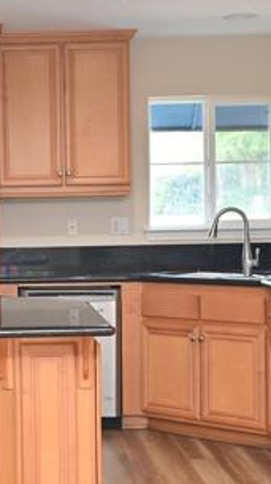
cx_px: -10
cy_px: 252
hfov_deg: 15.2
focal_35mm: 78
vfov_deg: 27.4
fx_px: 993
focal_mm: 23.5
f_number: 5.3
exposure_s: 1/60
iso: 1000
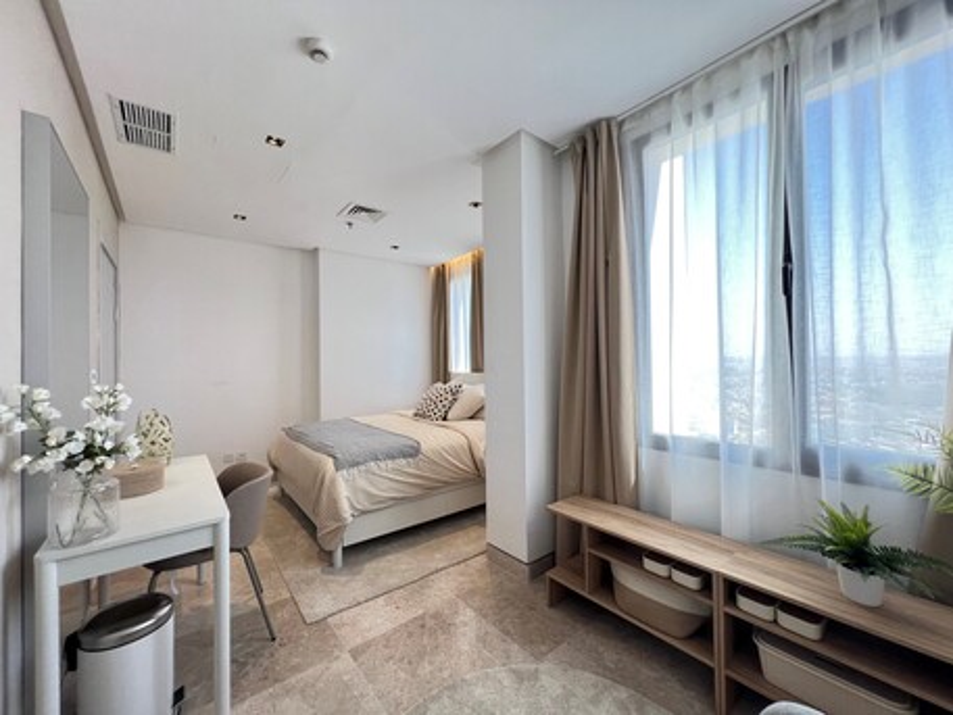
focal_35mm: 13
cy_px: 358
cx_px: 476
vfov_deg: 89.9
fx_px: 358
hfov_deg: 106.2
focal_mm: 1.57
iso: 125
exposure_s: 1/100
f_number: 1.8
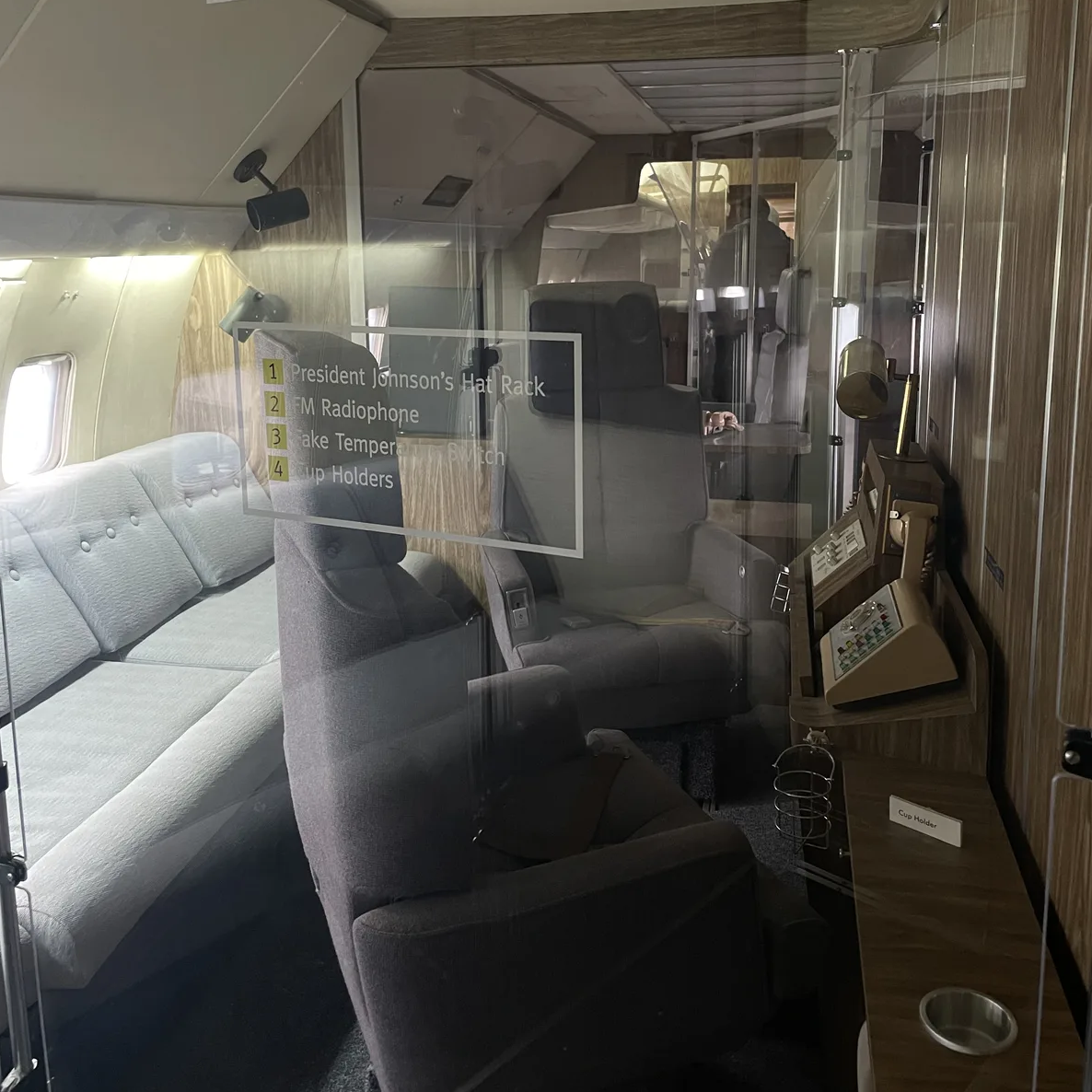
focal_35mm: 31
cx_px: 547
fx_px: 1106
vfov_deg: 52.1
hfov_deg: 52.5
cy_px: 424
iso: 500
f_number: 1.6
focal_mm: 4.2
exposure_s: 1/41
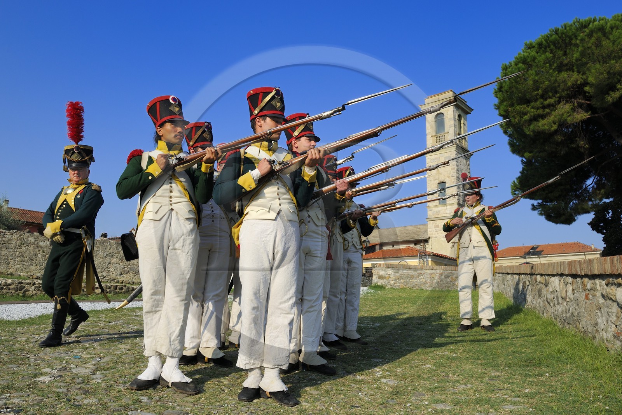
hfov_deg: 67.4
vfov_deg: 47.9
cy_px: 208
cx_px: 311
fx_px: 466
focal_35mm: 27
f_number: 11
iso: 200
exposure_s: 1/250
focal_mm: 27
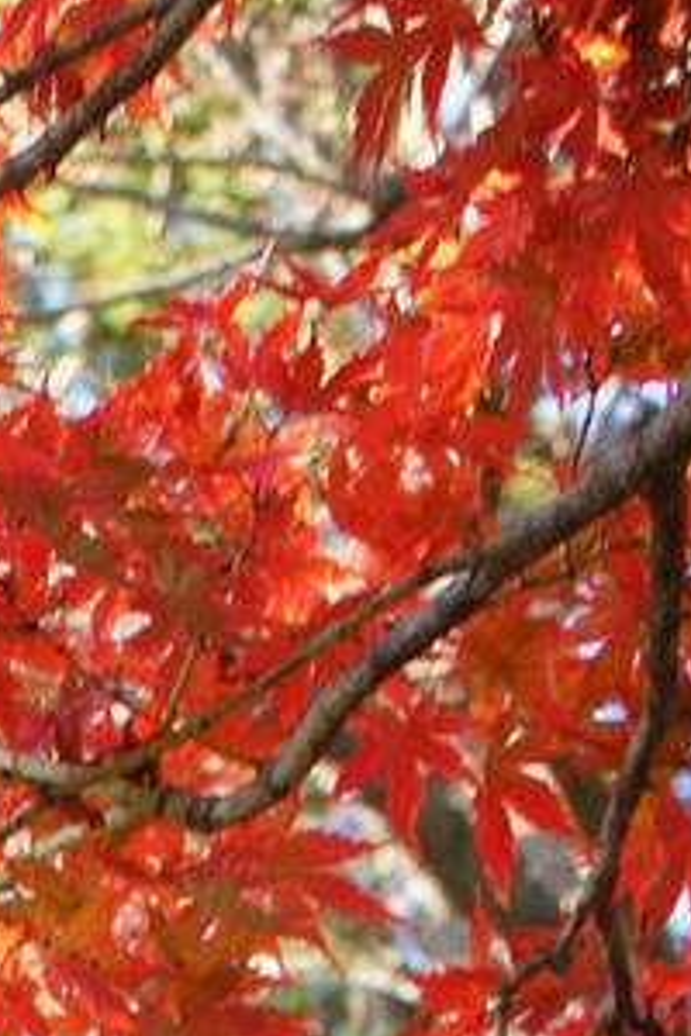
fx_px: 5700
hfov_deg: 6.5
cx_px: -1185
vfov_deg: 9.2
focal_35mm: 198
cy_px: 2585
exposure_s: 1/60
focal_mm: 22
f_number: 5
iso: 200
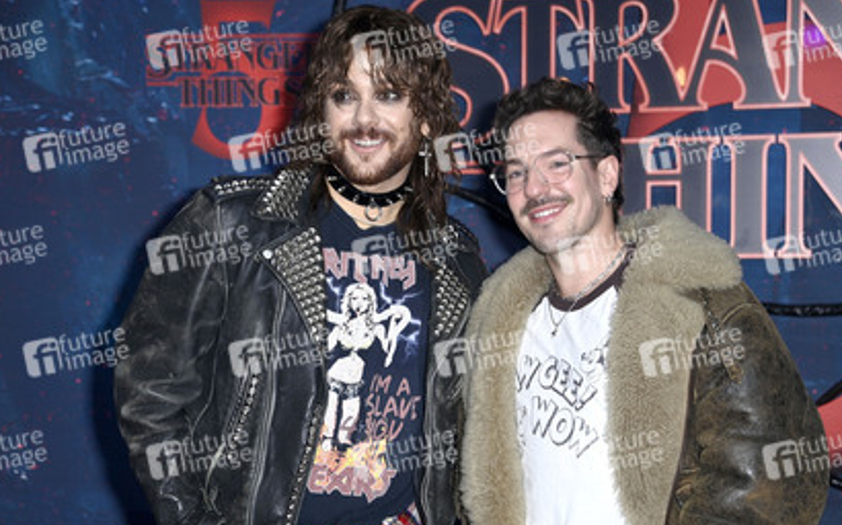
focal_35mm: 112
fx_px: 2569
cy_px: 301
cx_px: 432
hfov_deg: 18.6
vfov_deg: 11.7
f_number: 5.6
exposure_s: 1/200
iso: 500
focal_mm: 100
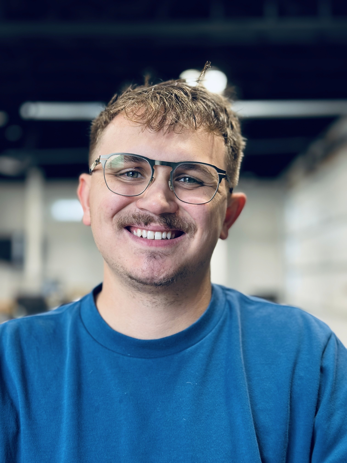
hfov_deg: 30.3
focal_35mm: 48
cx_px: 174
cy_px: 232
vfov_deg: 39.7
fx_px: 642
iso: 100
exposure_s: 1/122
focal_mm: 6.76
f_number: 1.78
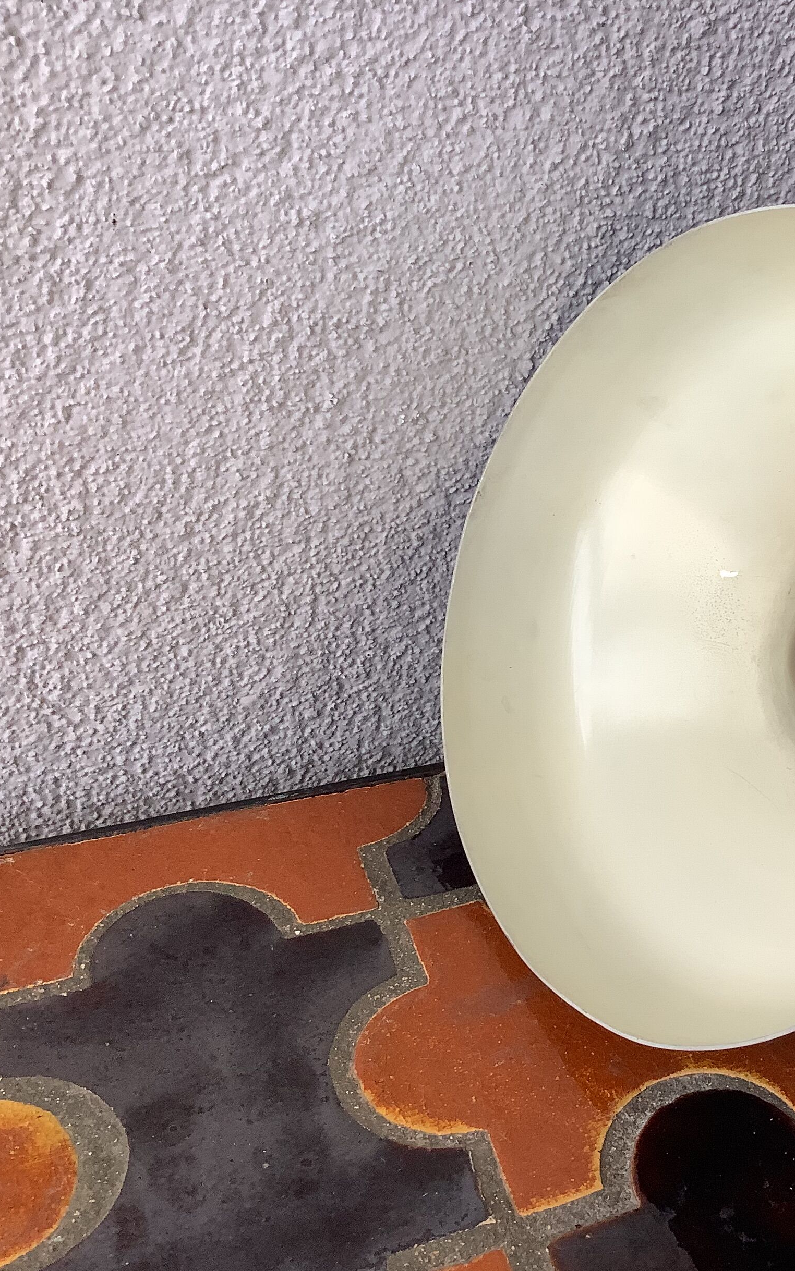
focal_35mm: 44
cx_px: 748
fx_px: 1525
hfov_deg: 27.9
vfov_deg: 45.3
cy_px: 637
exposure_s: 1/60
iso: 50
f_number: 2.4
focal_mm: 3.3
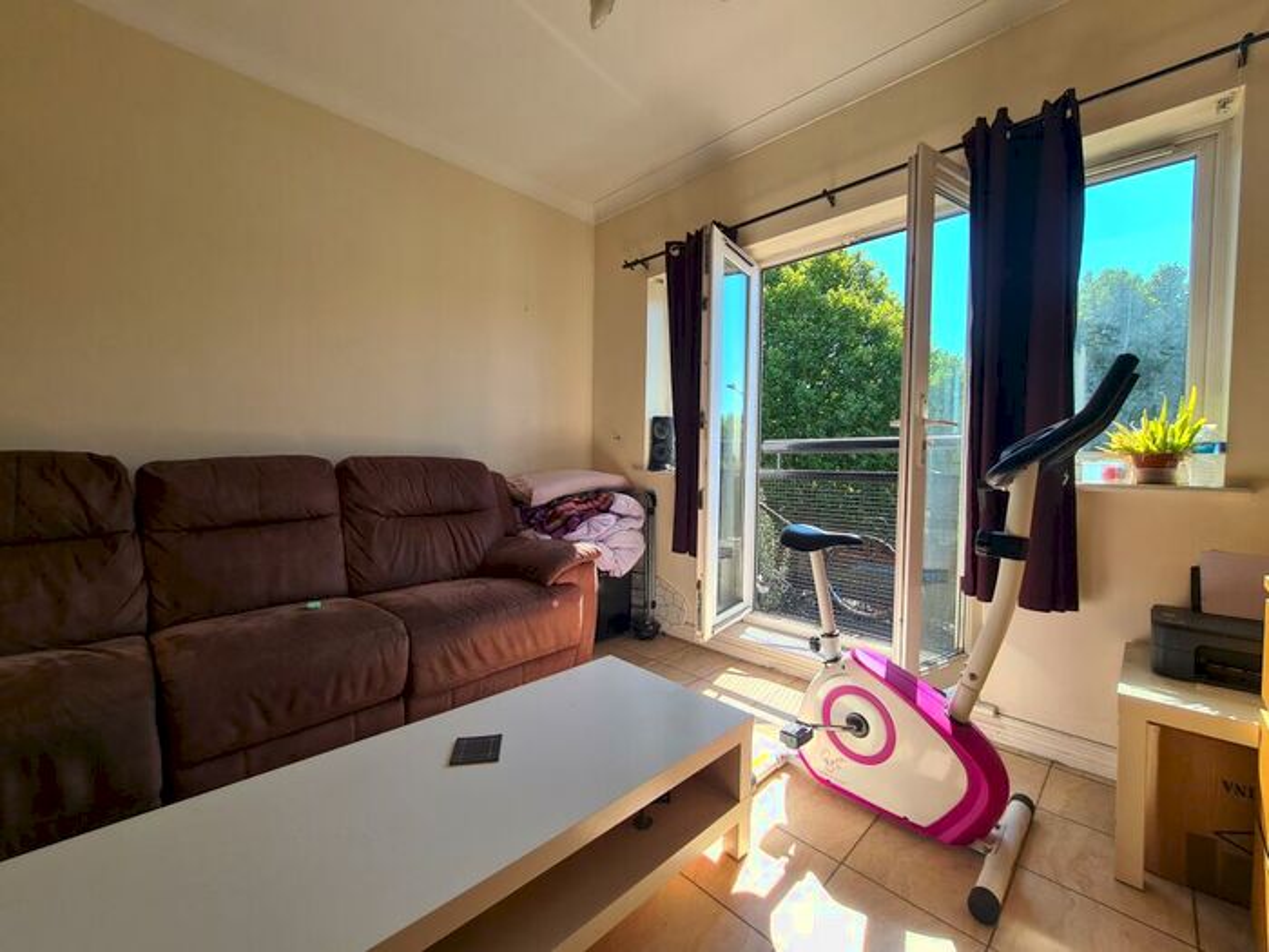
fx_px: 477
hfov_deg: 106.2
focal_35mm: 13
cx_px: 634
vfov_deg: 89.9
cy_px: 476
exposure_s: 1/289
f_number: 2.2
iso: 50
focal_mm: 2.2
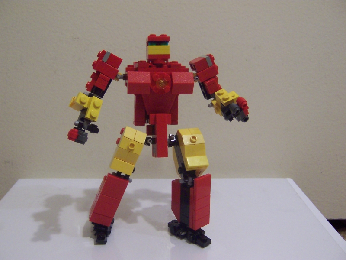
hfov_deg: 51.4
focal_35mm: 36
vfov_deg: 39.7
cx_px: 173
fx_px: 360
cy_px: 130
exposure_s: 1/15
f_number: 2.8
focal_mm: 5.6
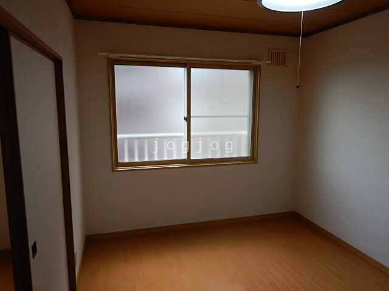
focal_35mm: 24
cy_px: 146
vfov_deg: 56.8
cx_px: 194
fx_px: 270
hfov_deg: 71.6
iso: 125
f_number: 2.8
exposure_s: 1/125
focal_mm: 4.3
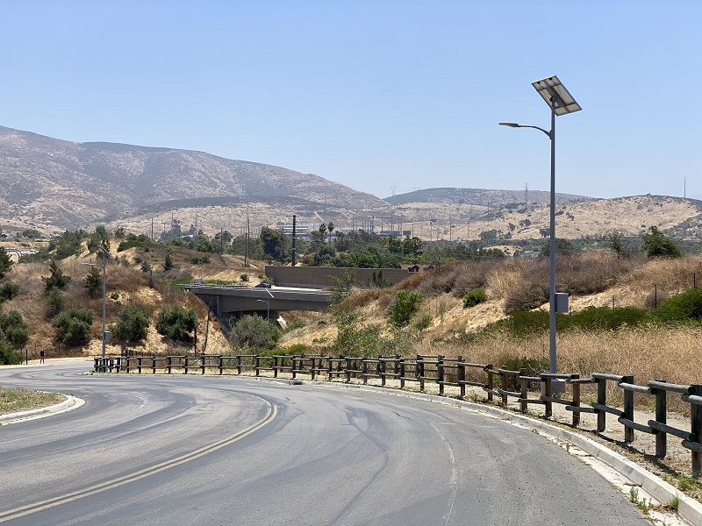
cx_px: 351
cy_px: 263
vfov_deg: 28.0
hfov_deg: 36.8
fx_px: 1055
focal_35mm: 52
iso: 20
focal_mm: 6
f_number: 2
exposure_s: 1/1845
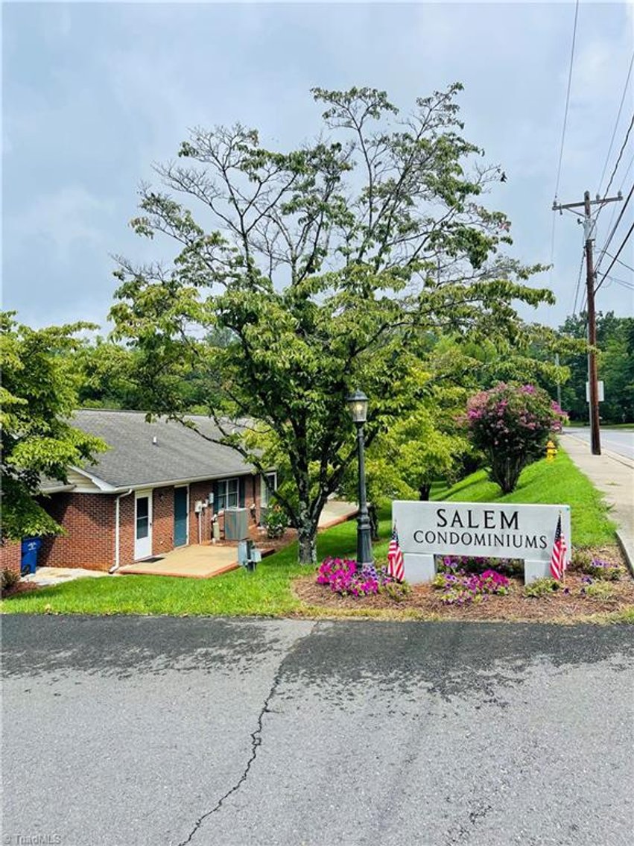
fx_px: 611
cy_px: 423
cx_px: 317
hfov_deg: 54.9
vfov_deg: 69.4
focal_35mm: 25
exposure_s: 1/3922
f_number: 1.6
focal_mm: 5.1
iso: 32
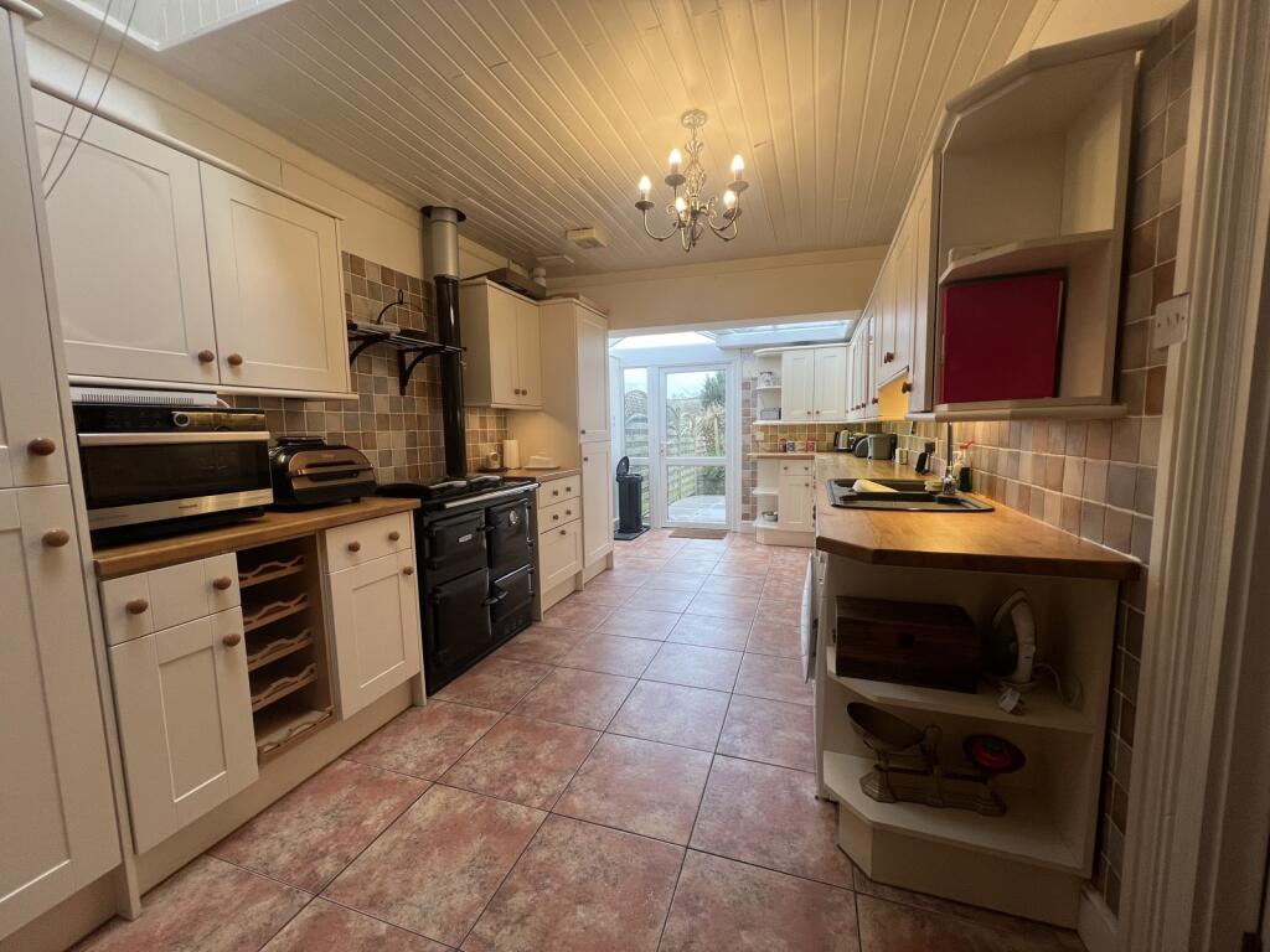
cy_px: 476
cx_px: 635
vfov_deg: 89.9
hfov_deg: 106.2
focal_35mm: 13
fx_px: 477
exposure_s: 1/100
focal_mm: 1.57
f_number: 1.8
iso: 64
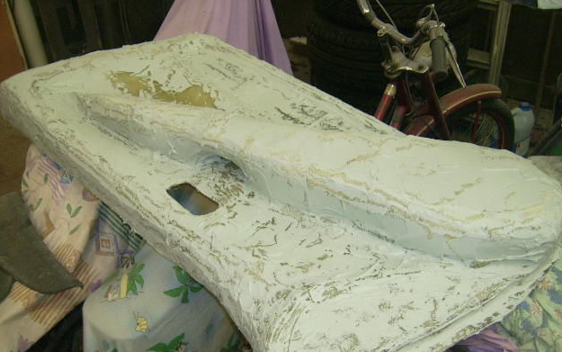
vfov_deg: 33.5
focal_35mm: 38
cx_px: 280
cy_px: 204
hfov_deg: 51.5
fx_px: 582
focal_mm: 5.95
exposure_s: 1/60
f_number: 2.8
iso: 100
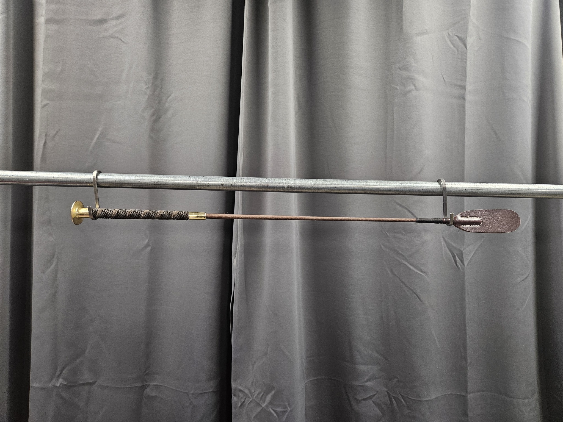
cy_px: 211
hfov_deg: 73.9
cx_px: 282
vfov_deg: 58.9
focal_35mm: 23
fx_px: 374
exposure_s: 1/100
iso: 250
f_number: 1.8
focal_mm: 5.4
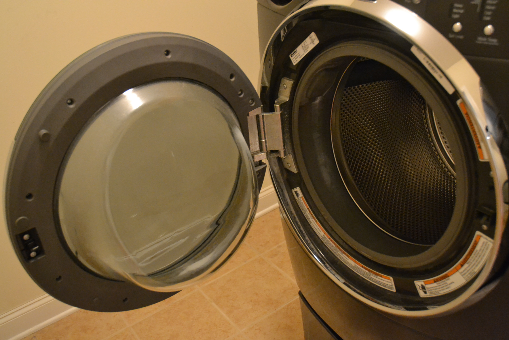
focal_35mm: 40
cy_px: 170
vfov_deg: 33.0
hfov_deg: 47.9
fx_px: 573
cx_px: 254
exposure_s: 1/30
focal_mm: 27
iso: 3200
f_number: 3.8
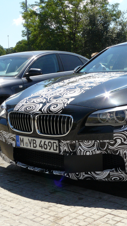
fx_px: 317
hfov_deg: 22.3
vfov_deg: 39.2
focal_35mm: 53
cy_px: 114
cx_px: 106
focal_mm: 6
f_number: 5.6
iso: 100
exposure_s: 1/320
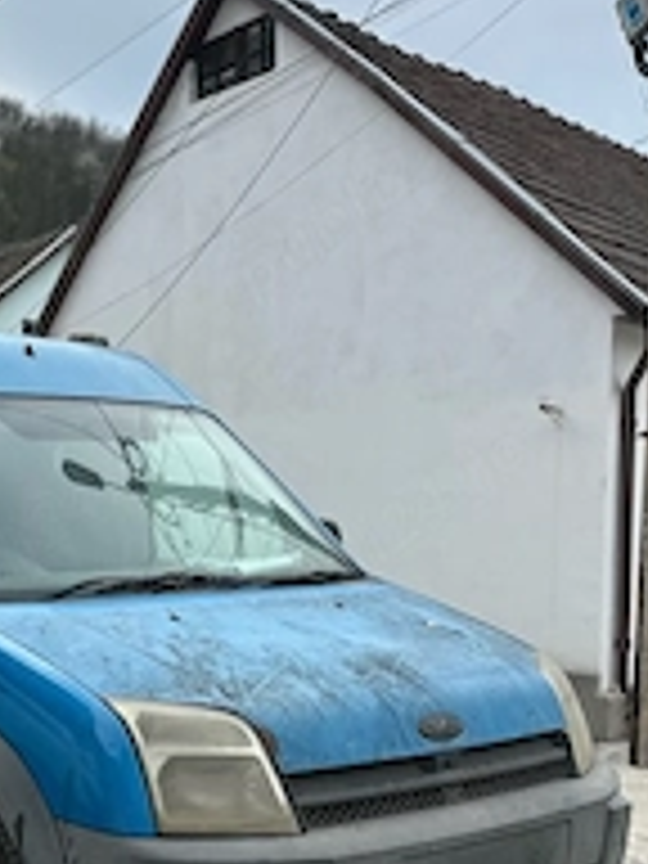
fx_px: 1248
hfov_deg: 28.4
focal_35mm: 50
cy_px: 594
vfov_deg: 37.7
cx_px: 122
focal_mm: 6.86
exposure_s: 1/3058
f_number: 1.78
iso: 80
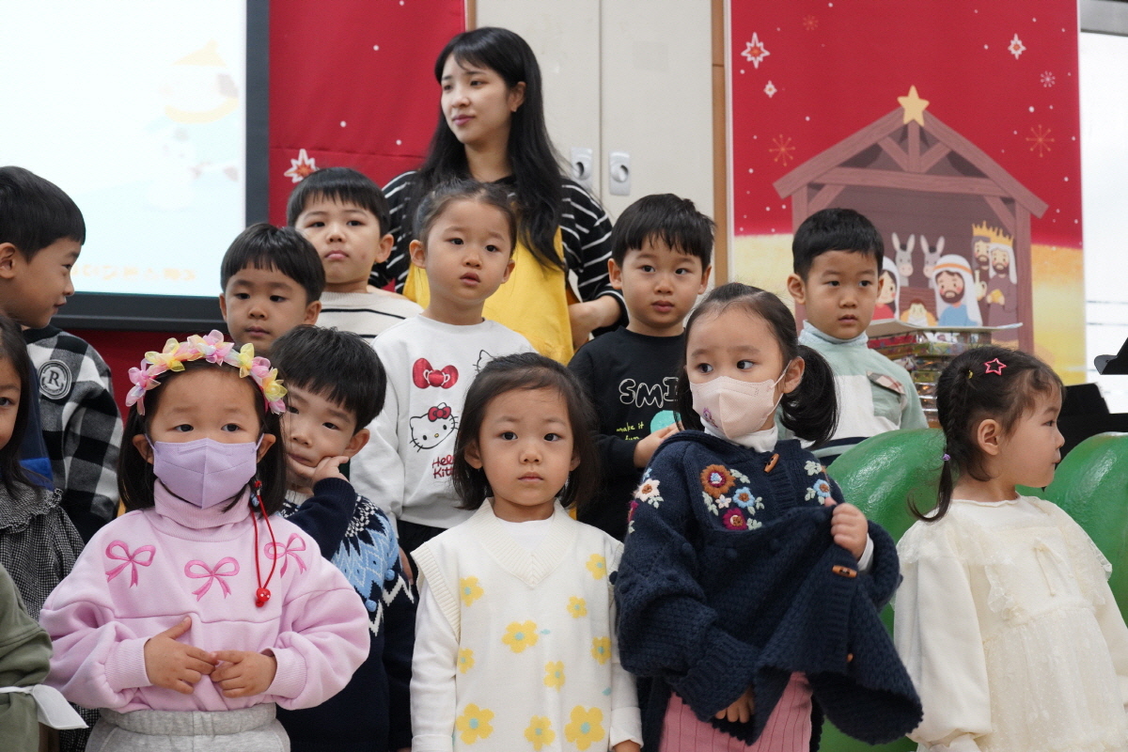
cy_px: 376
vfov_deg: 22.6
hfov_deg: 33.4
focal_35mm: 60
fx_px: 1880
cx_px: 564
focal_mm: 60
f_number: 6.3
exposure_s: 1/100
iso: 2500
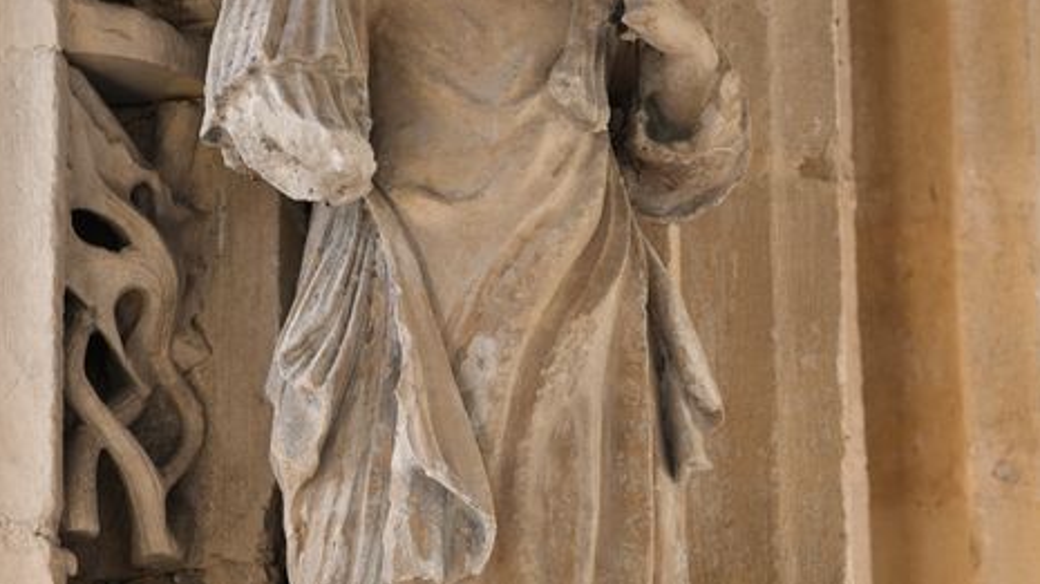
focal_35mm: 284
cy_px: 237
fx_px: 7828
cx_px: 520
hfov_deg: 7.6
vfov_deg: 4.3
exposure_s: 2
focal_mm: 180
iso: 64
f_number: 11
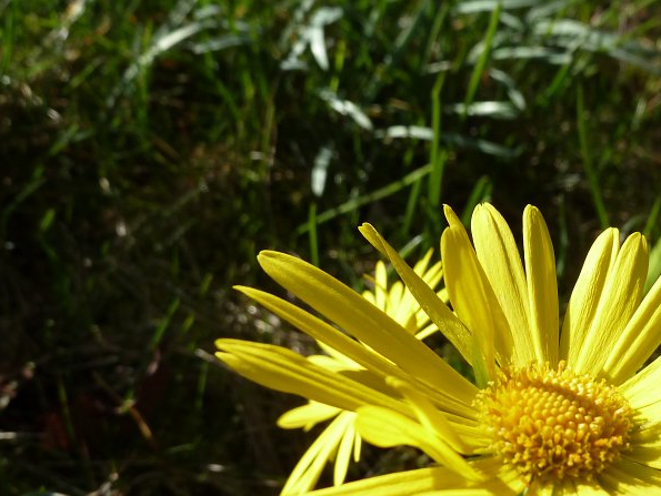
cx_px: 520
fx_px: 822
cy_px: 389
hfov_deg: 42.1
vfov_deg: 32.8
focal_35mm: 43
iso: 80
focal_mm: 4.1
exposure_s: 1/320
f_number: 4
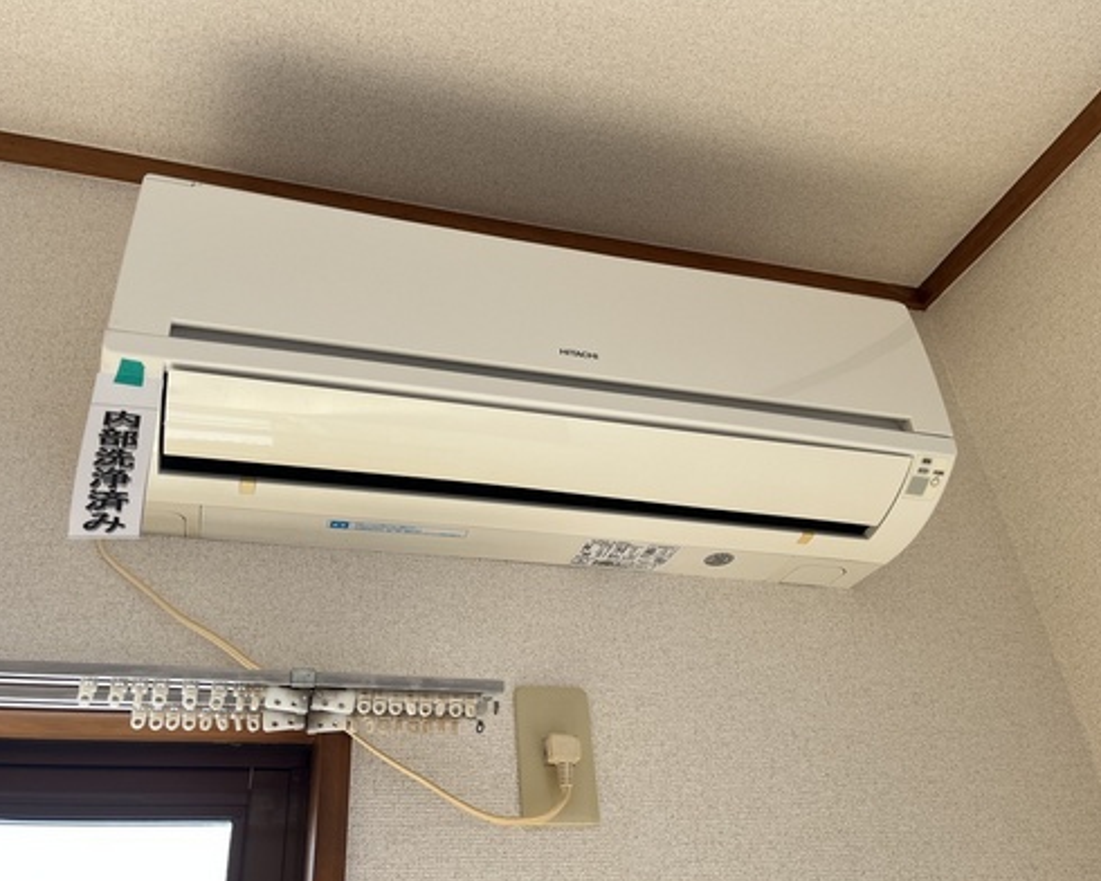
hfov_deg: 60.4
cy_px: 416
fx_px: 945
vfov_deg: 50.0
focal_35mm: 29
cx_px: 530
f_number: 1.6
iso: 40
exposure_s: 1/122
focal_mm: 5.1
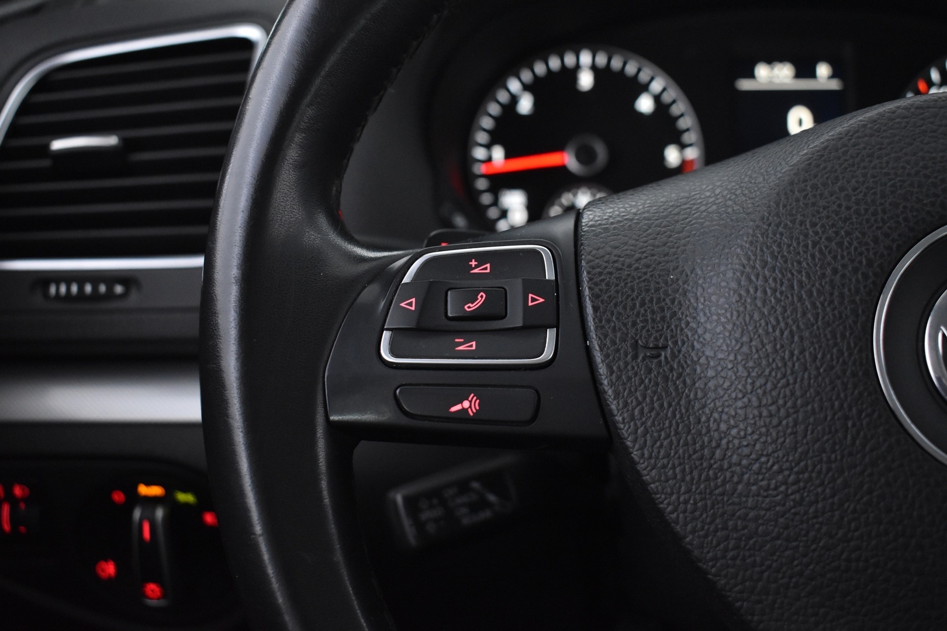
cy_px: 316
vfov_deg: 30.8
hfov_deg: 45.0
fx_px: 1144
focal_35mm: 44
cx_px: 474
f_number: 4.2
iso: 3200
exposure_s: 1/40
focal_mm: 29
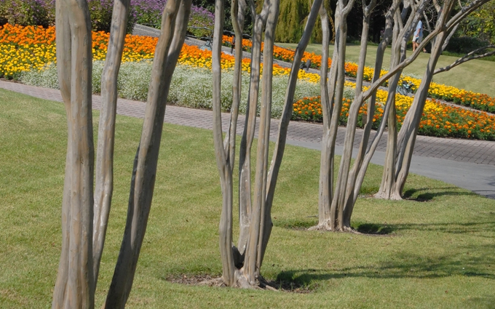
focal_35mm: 150
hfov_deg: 14.0
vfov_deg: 8.7
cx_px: 249
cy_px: 63
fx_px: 2020
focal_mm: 65
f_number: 10
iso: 400
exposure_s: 1/400
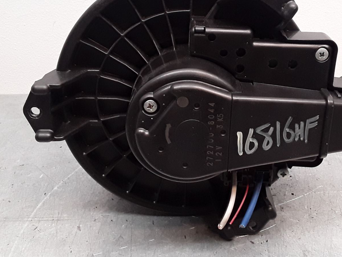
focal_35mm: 48
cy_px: 83
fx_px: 474
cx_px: 209
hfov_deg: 39.4
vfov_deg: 30.0
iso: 100
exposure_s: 1/100
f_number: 1.9
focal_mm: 2.91
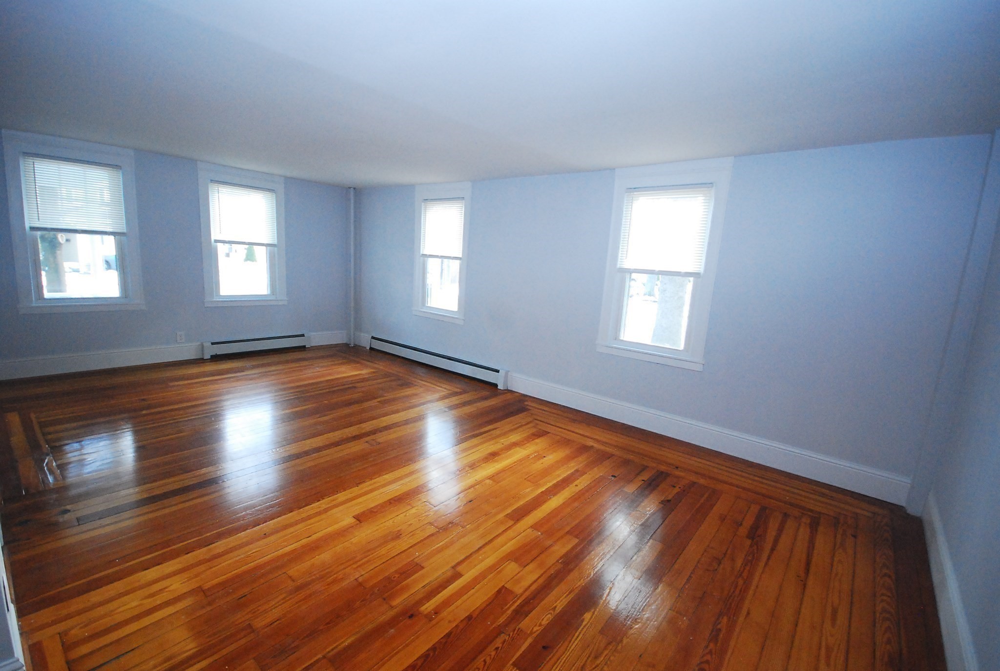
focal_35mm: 15
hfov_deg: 100.3
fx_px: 418
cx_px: 500
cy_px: 336
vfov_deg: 77.6
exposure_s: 1/50
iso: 1600
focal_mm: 10
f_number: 4
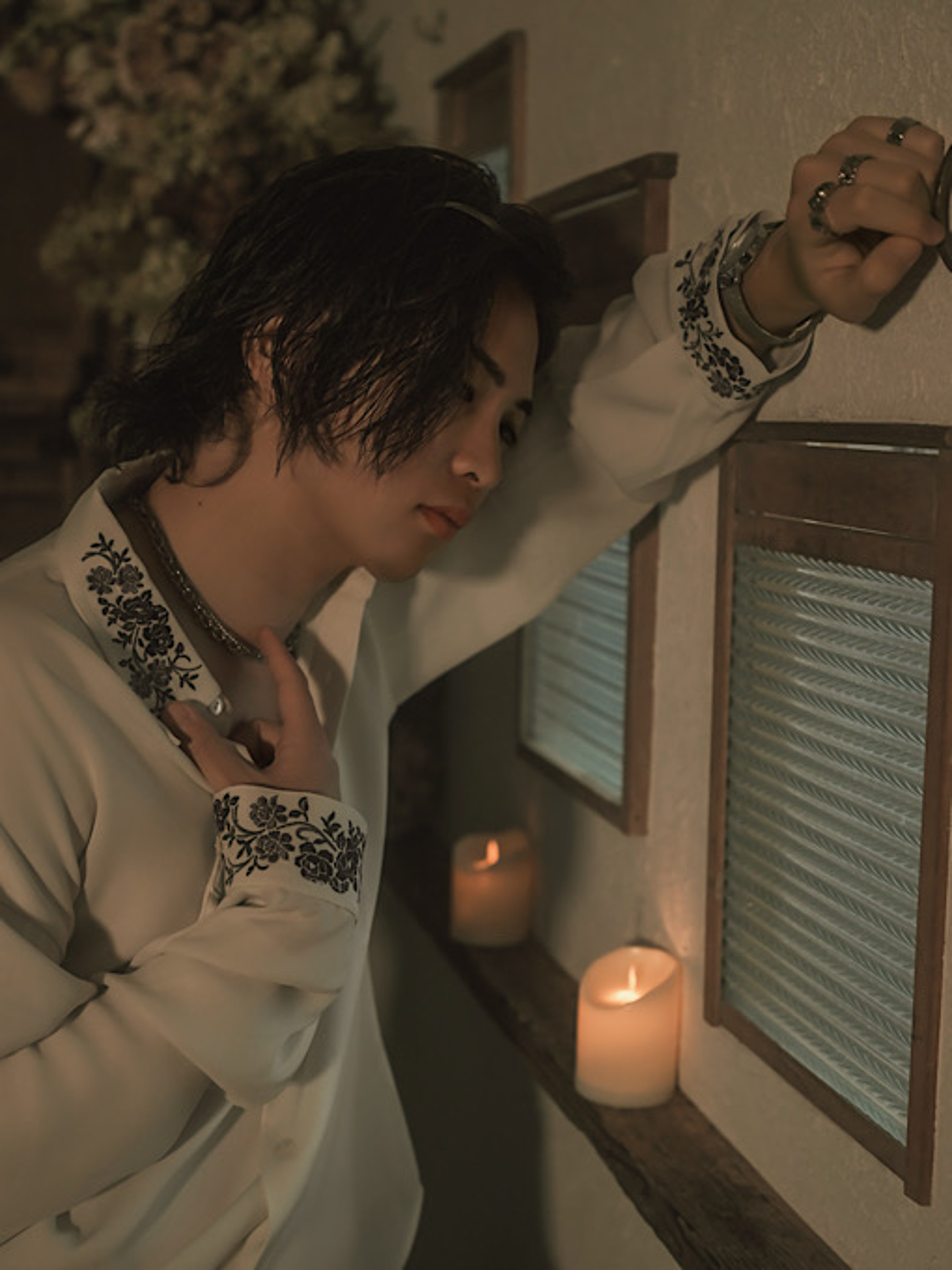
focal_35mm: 48
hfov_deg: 30.3
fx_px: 1760
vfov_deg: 39.7
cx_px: 476
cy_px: 635
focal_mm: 60.7
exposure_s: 1/60
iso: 1250
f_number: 4
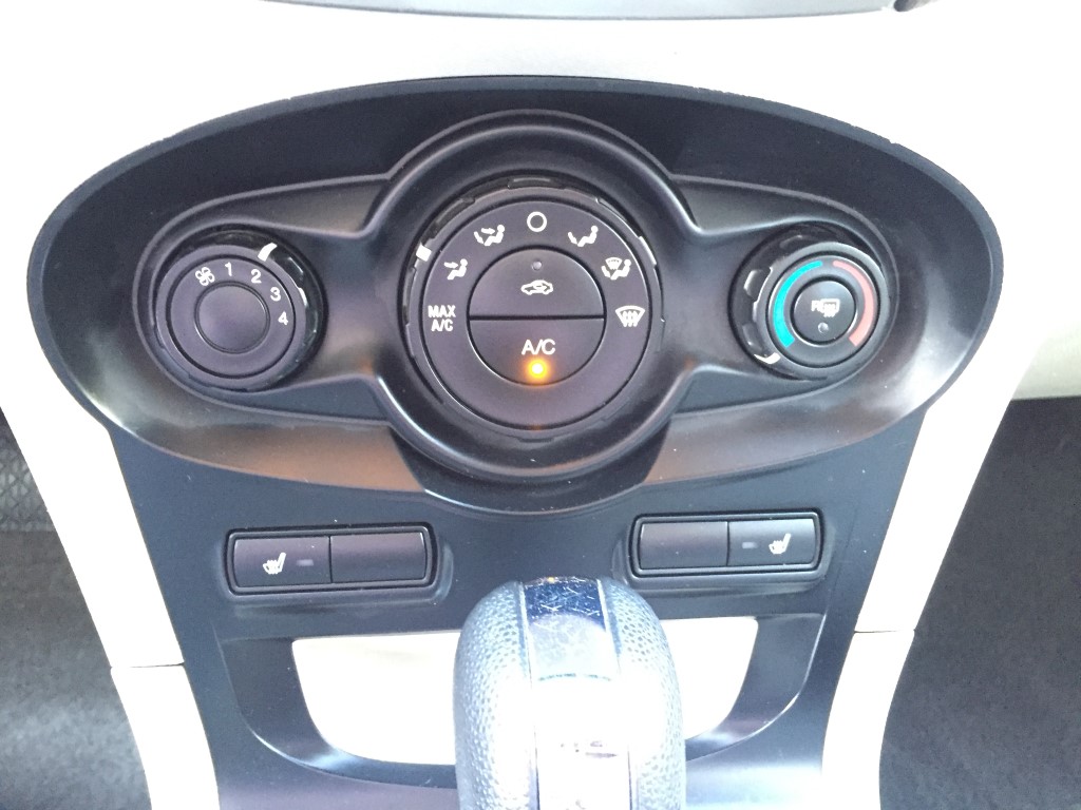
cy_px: 405
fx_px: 906
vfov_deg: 48.2
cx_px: 540
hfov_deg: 61.7
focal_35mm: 29
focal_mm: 4.15
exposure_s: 1/15
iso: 400
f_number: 2.2
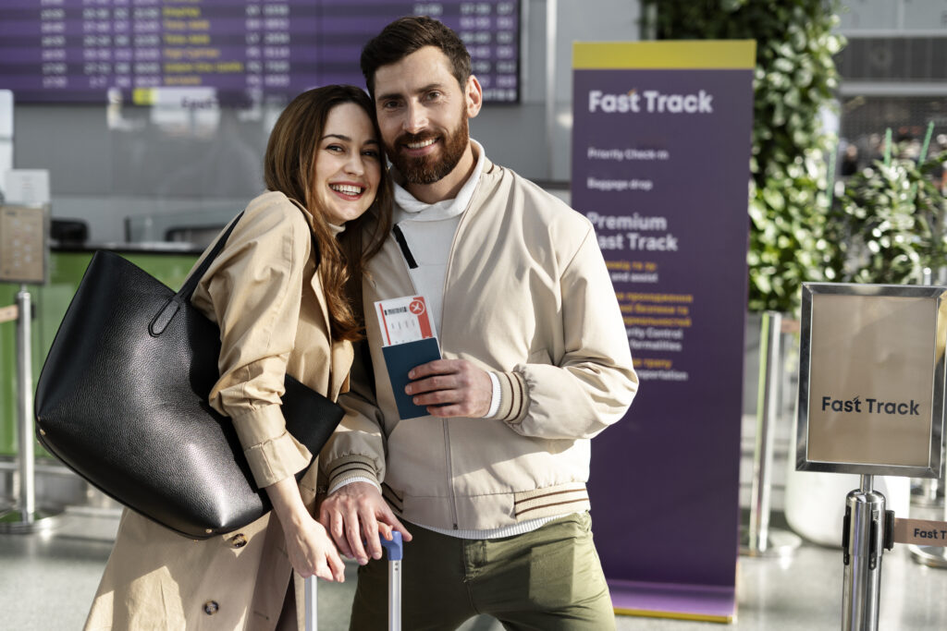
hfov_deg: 39.6
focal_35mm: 50
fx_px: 1315
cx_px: 474
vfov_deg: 27.0
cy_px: 316
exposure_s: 1/400
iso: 160
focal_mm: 50
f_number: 2.5
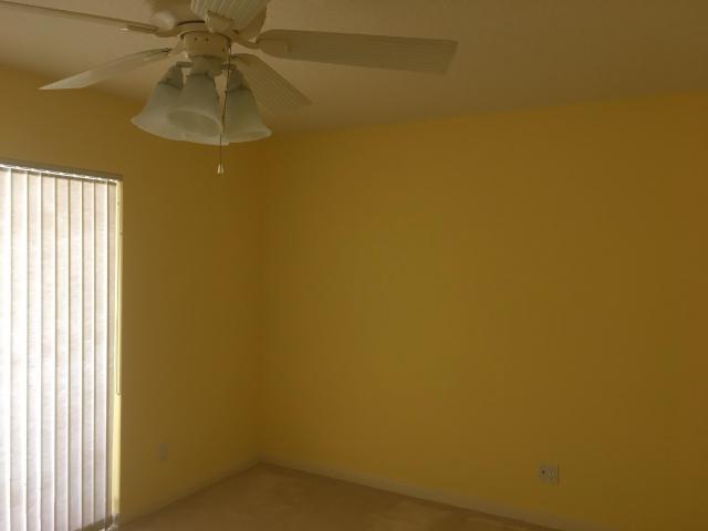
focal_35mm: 29
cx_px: 354
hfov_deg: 61.7
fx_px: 593
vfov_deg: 48.2
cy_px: 266
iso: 64
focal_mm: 4.15
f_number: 2.2
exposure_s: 1/30
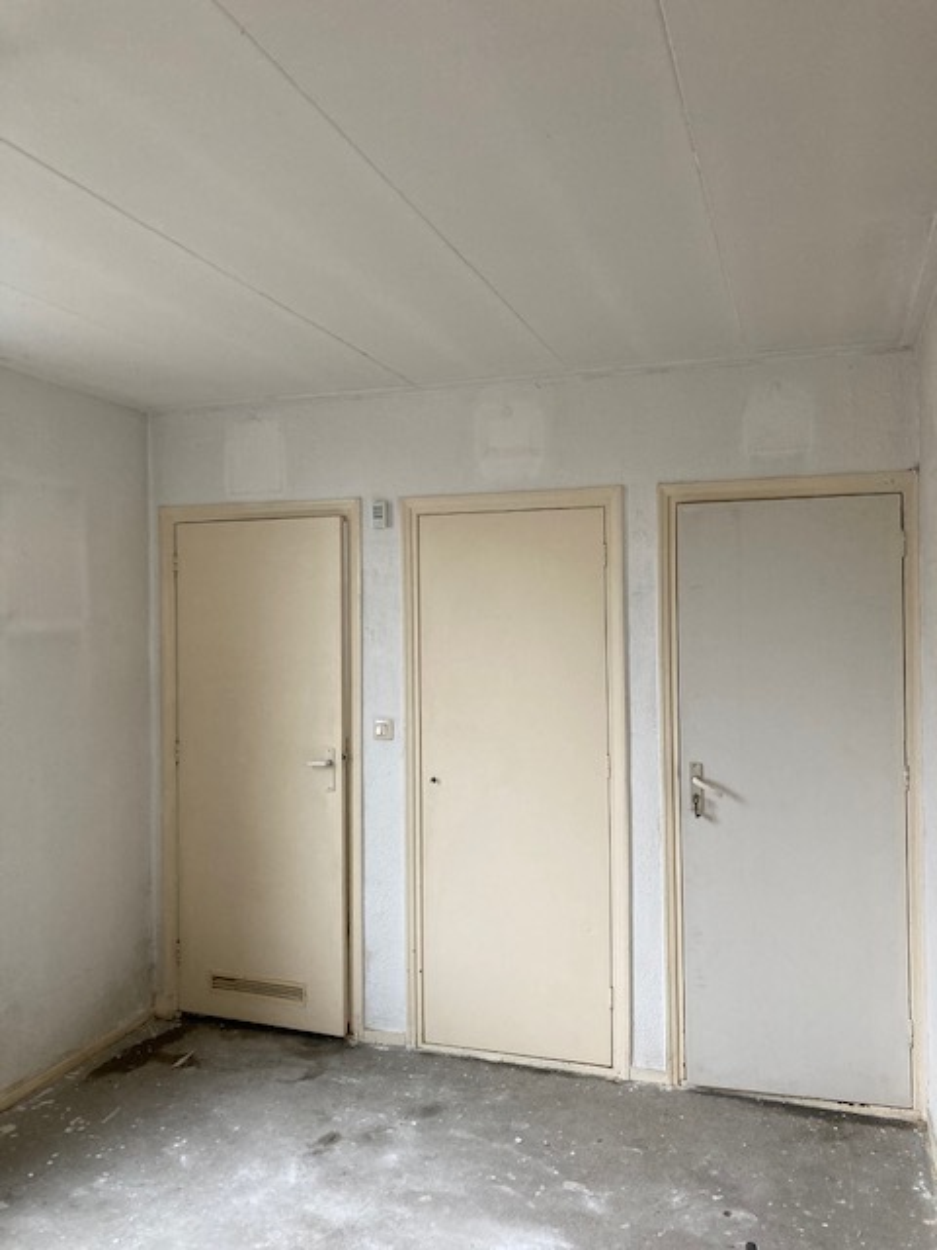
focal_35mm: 28
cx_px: 468
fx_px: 1011
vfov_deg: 63.4
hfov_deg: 49.7
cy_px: 625
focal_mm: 3.99
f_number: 1.8
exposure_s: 1/50
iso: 125
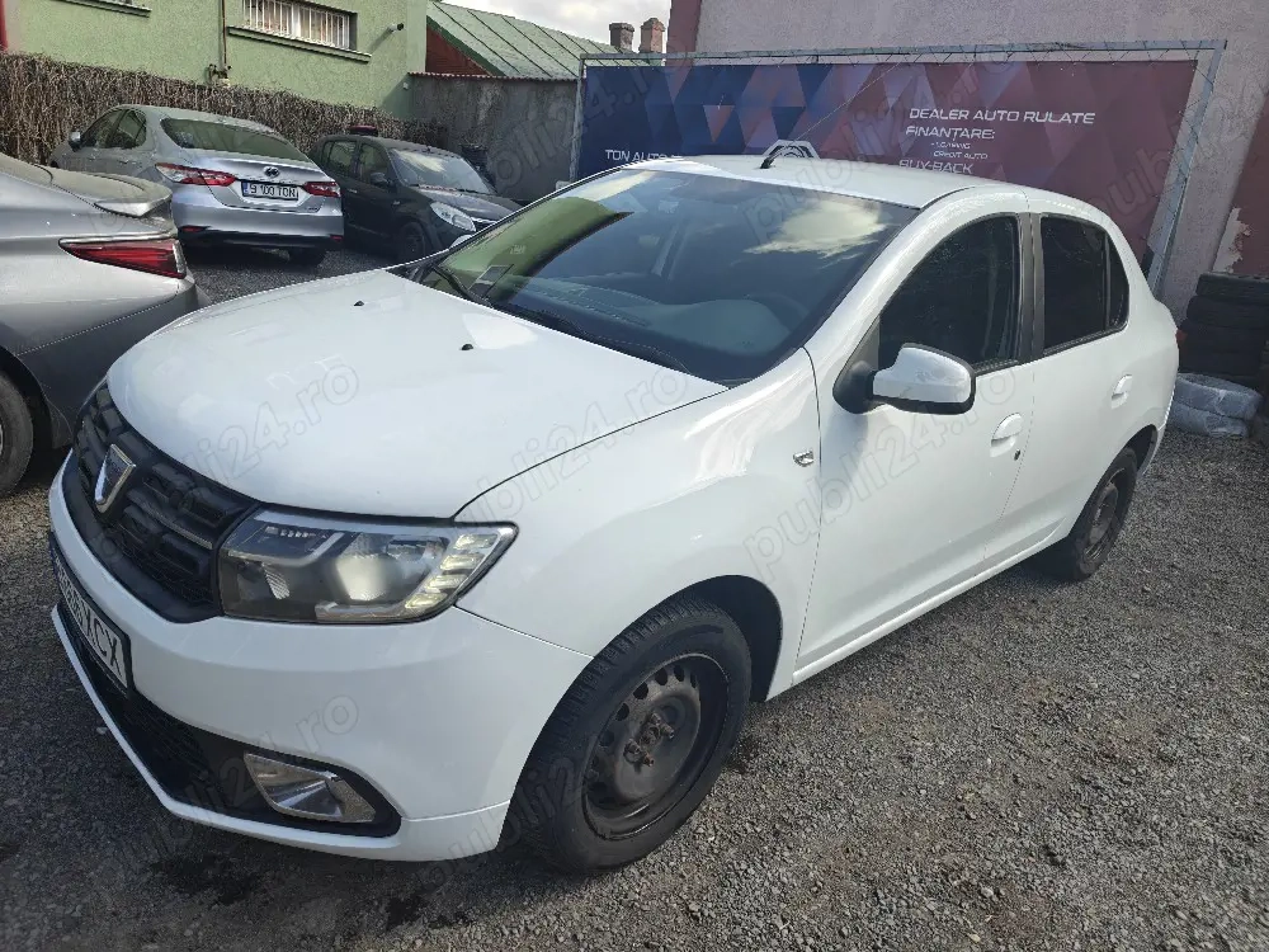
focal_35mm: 23
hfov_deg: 73.9
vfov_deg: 58.9
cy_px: 476
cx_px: 634
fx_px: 843
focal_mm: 6.06
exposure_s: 1/909
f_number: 1.6
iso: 64
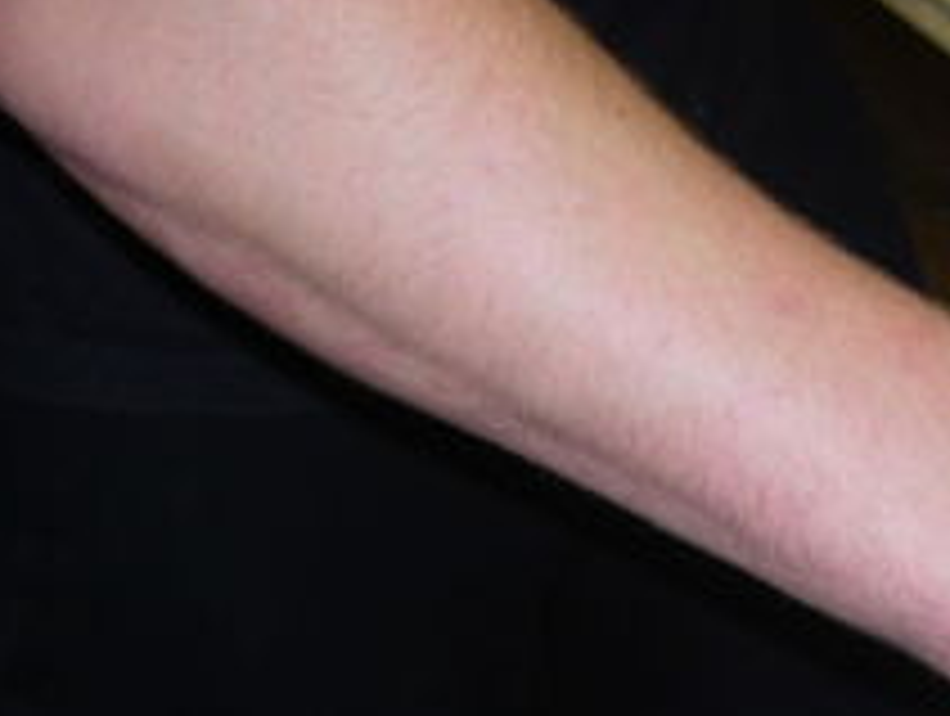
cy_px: 1067
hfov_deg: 17.1
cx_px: 594
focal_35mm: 115
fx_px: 3161
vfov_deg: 12.3
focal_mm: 7.8
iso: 79
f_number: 2.8
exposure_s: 1/64
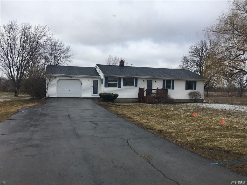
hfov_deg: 61.7
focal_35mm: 29
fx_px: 207
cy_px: 92
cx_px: 124
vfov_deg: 48.2
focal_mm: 4.15
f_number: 2.2
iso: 25
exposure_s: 1/574
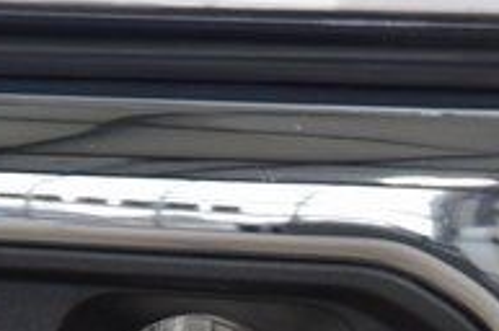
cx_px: 173
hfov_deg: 5.9
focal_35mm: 349
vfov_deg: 3.9
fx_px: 4829
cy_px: 407
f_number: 5
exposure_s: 1/125
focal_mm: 70
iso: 1600
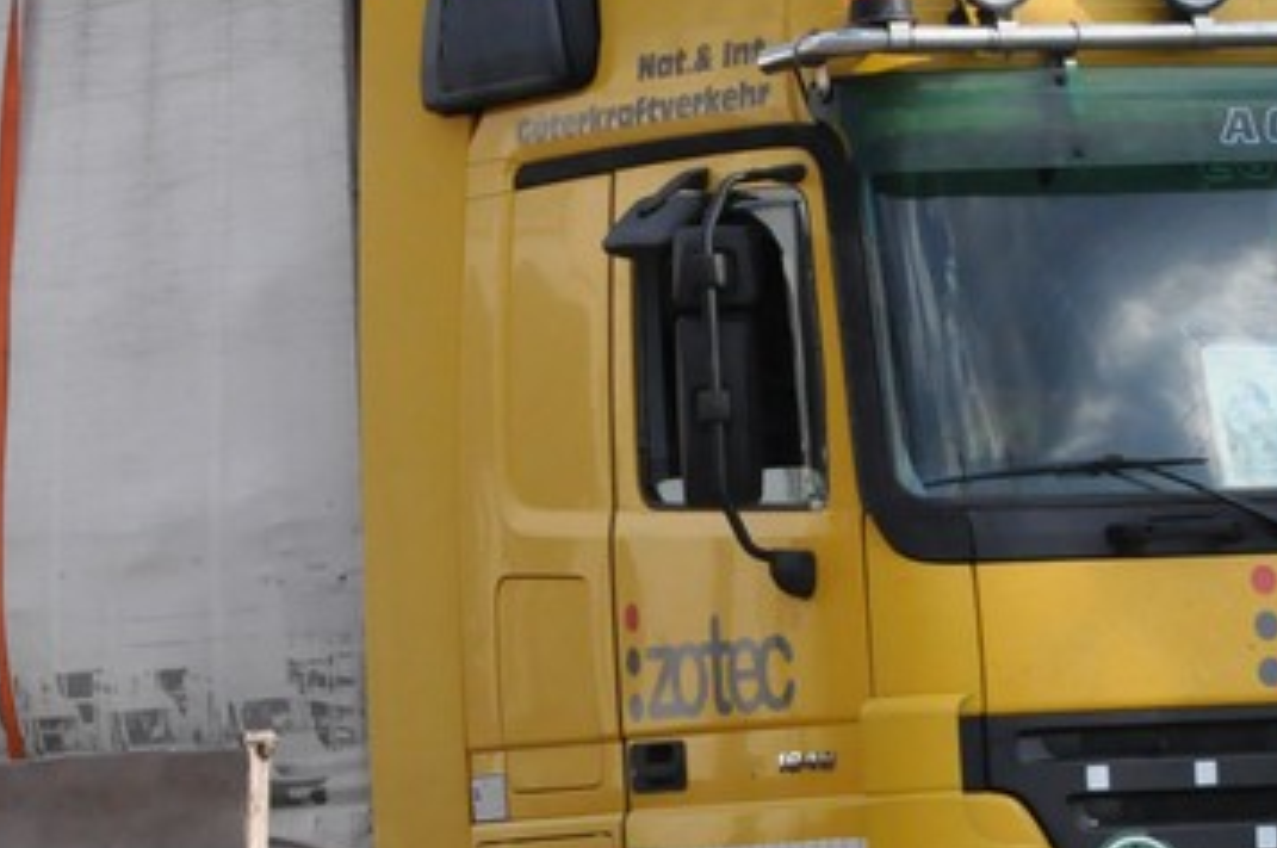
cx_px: 665
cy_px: 746
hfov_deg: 5.8
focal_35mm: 353
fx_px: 12505
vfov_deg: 3.9
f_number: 8
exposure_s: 1/3200
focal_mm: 70
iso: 1600
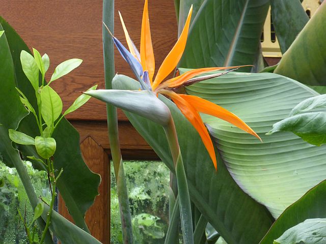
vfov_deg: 8.4
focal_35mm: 177
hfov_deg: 11.2
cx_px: 163
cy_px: 122
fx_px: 1667
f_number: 5.5
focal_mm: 28.7
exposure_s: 1/80
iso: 400
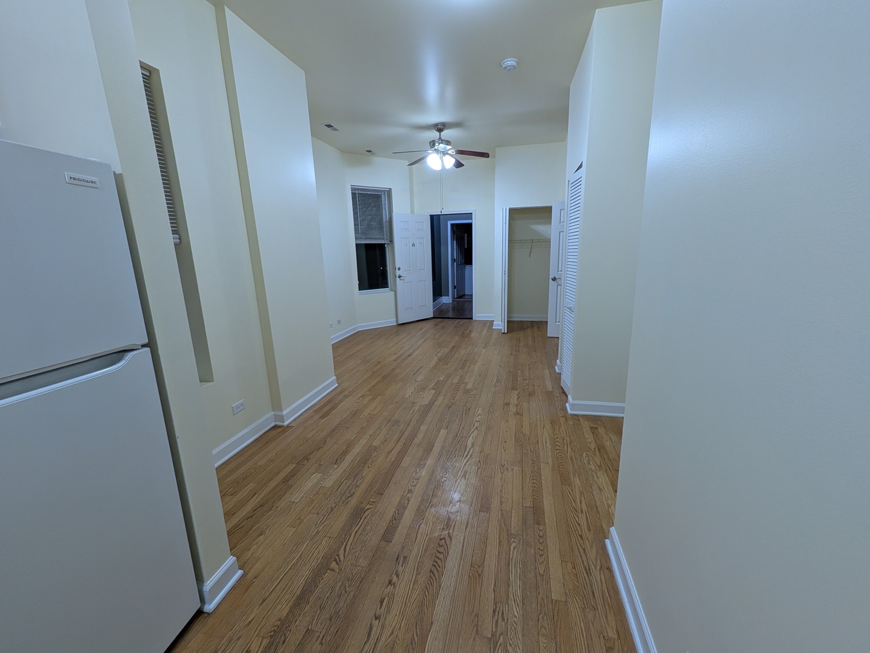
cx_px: 435
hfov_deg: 106.2
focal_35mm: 13
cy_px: 326
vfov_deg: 89.9
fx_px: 327
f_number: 2.2
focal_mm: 1.54
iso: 125
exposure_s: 1/24
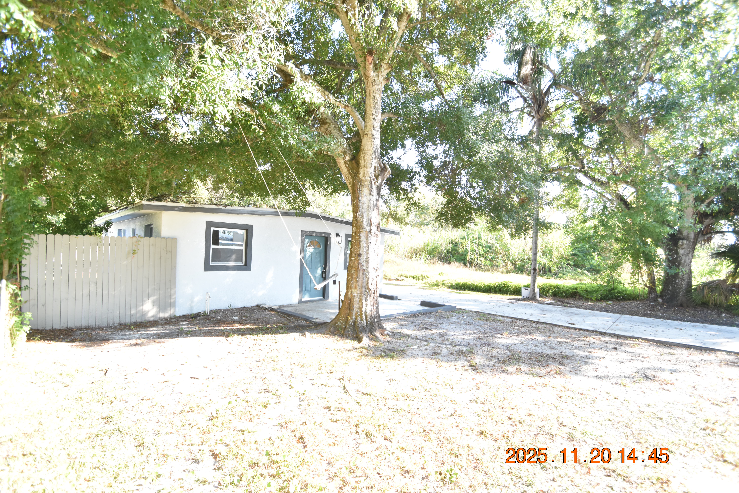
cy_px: 246
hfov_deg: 100.4
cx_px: 370
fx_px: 308
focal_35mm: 15
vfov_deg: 77.3
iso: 800
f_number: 3.5
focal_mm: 10
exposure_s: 1/350
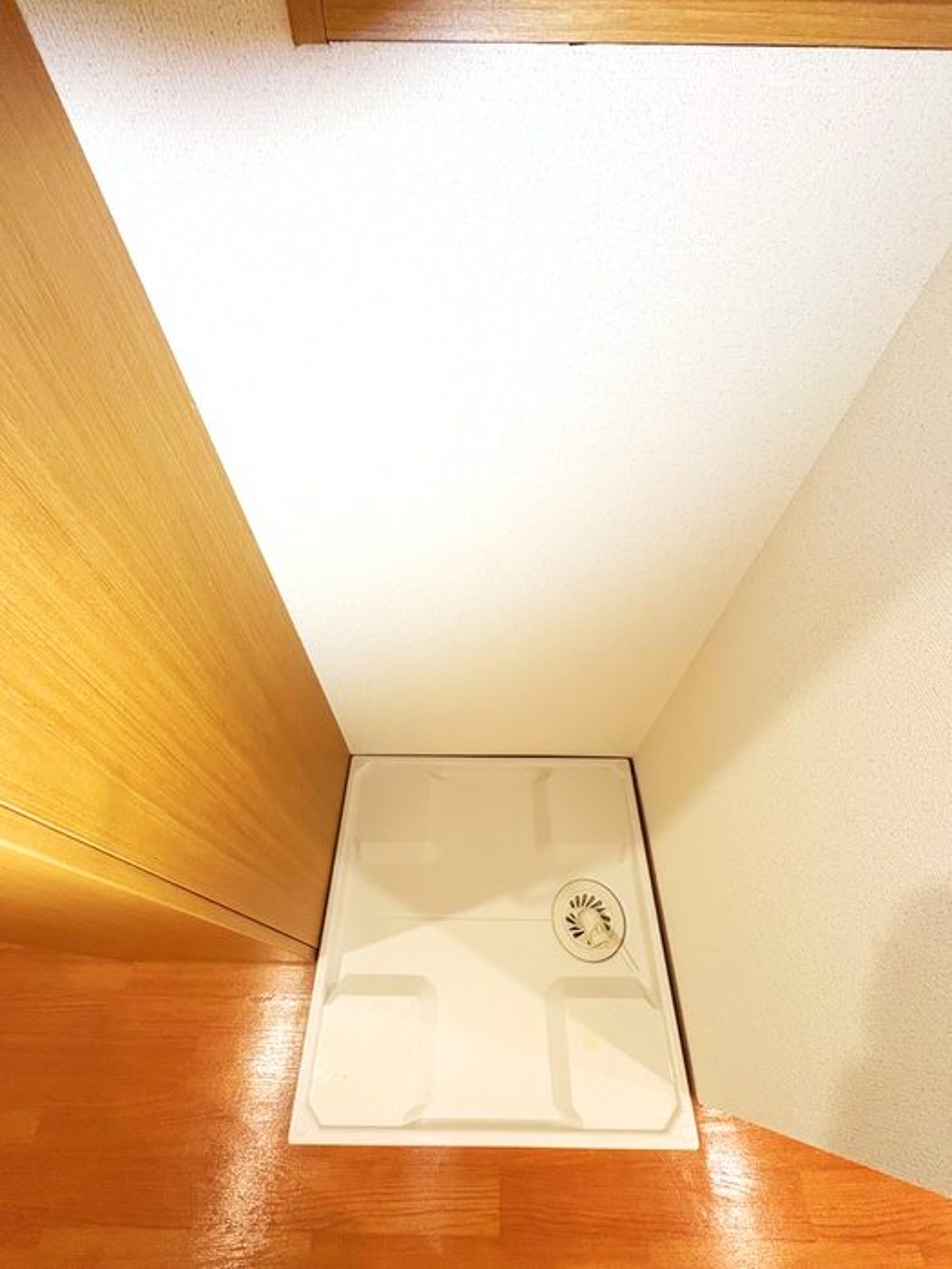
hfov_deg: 85.7
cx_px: 476
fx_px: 513
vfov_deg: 102.1
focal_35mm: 14
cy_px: 634
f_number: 2.2
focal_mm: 2.22
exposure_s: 1/50
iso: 250
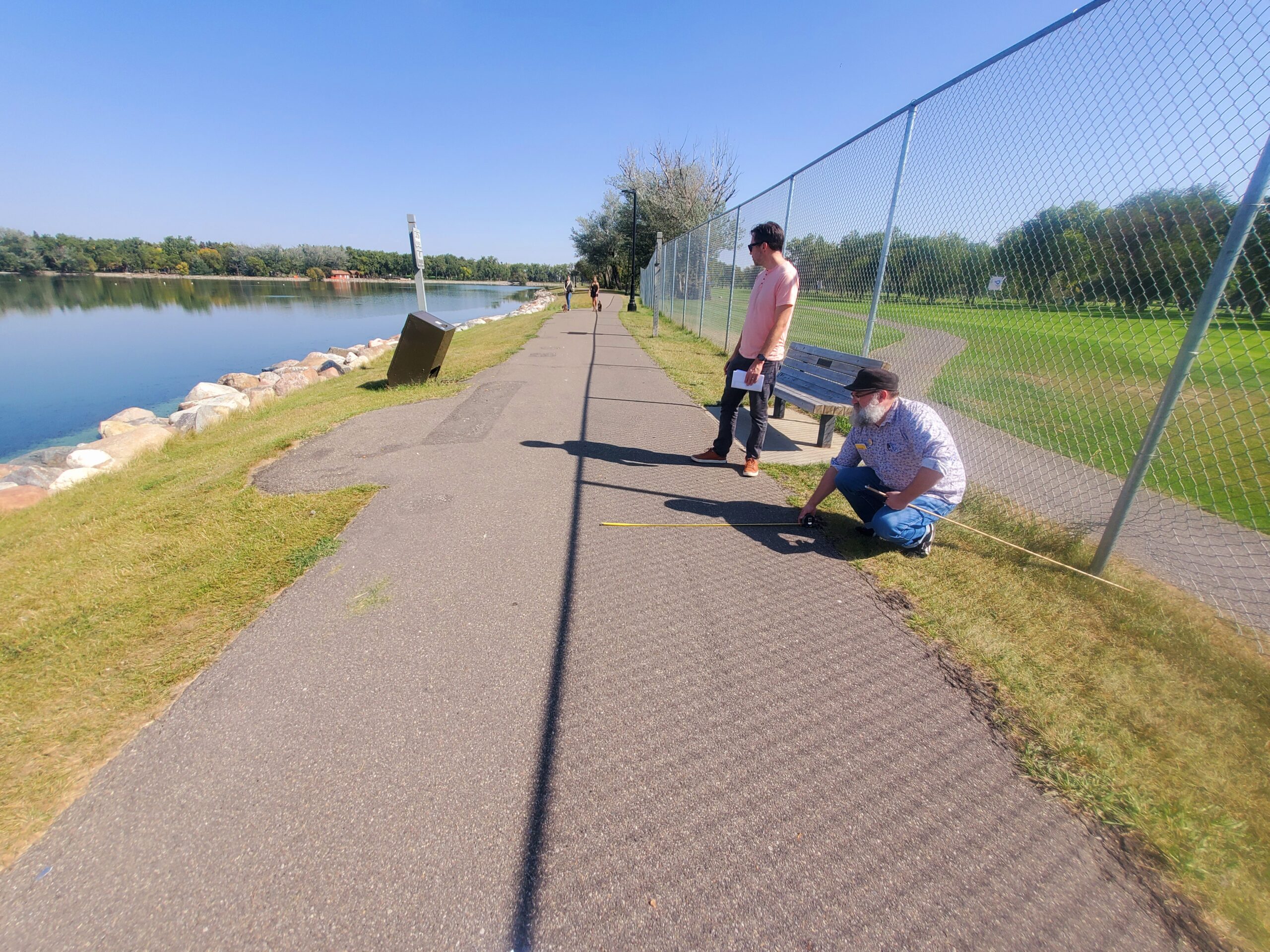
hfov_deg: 106.2
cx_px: 635
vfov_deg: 89.9
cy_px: 476
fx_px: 477
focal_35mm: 13
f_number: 2.2
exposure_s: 1/833
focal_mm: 1.8
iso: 50
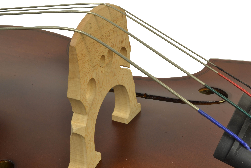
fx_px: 479
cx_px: 145
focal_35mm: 69
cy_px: 105
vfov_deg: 19.8
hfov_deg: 29.3
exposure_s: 1.6
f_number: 20
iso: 100
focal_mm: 35
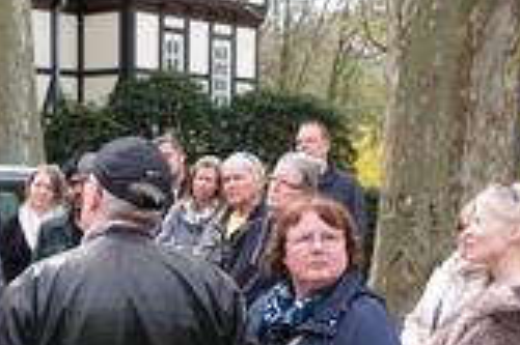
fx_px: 1472
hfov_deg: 19.5
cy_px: 430
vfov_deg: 13.0
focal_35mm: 102
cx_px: 19
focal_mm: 22.4
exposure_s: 1/160
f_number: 6.4
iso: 320
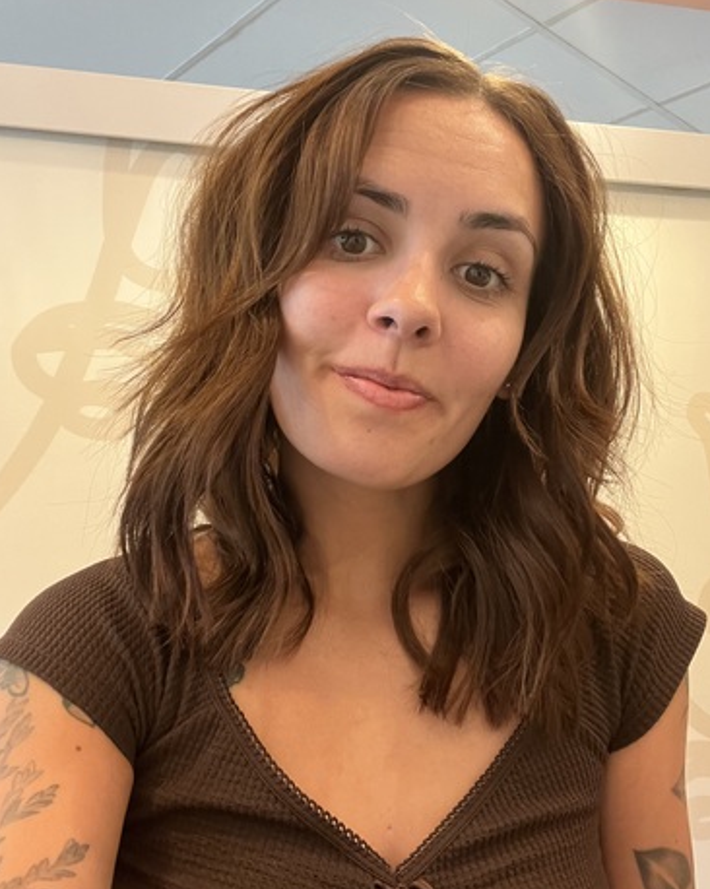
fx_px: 841
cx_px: 354
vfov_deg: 55.7
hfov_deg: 45.8
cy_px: 443
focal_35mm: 32
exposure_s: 1/40
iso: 320
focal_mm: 2.71
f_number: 2.2
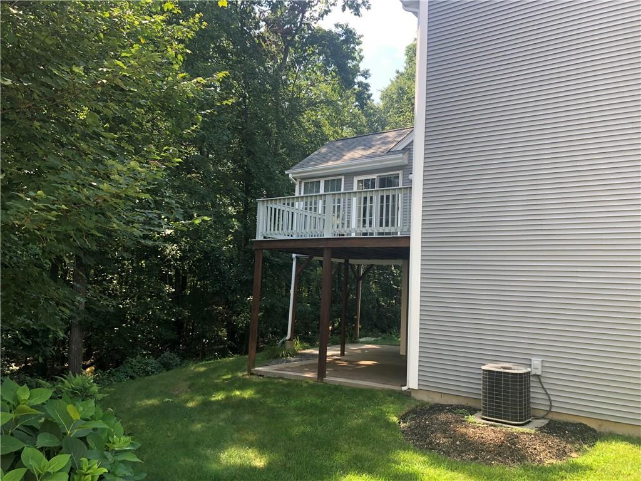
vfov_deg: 49.7
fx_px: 518
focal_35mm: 28
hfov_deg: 63.4
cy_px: 240
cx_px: 320
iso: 20
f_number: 1.8
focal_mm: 3.99
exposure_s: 1/192
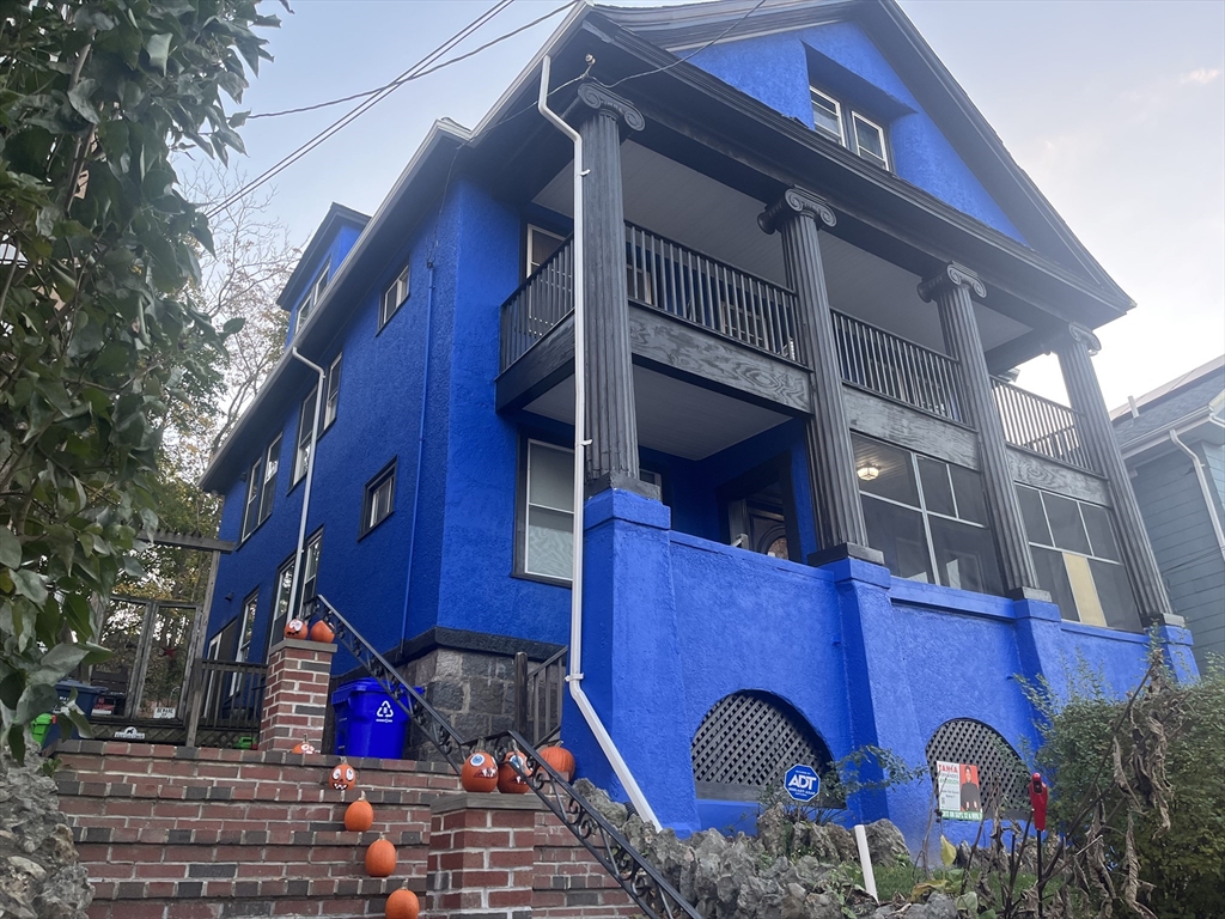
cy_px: 460
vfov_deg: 53.1
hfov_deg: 67.3
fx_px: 920
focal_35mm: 26
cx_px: 612
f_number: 1.6
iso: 125
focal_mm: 5.1
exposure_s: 1/121
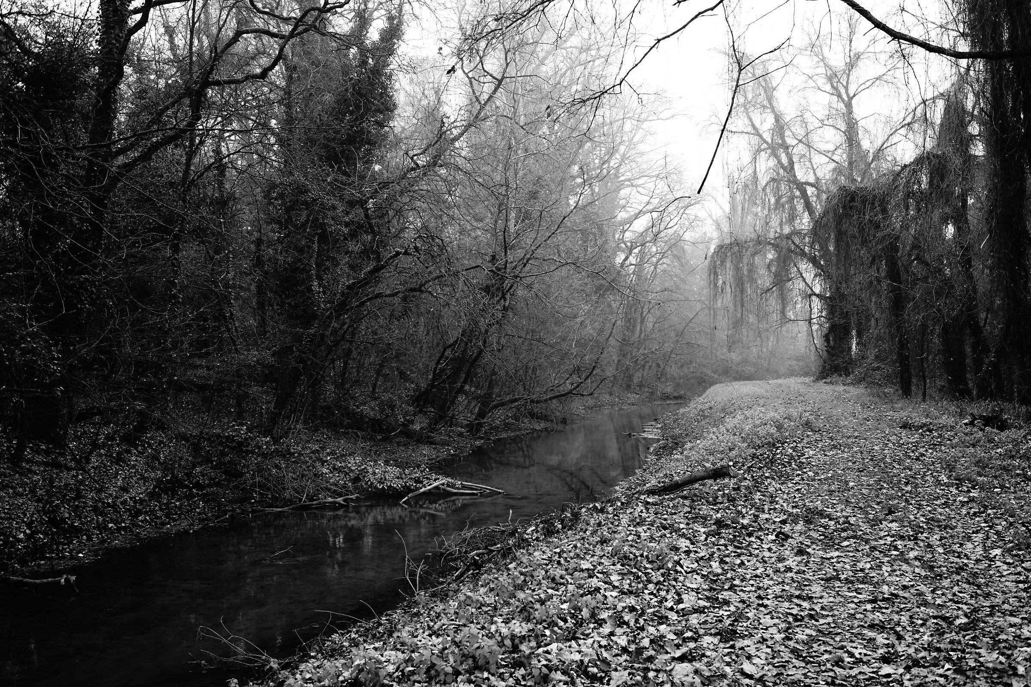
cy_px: 344
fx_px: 1002
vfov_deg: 37.9
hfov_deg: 54.4
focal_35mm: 35
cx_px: 516
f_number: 8
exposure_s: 1/20
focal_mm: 35
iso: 800
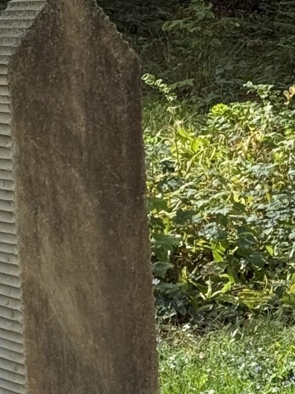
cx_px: -227
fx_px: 2354
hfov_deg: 7.0
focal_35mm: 207
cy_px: 148
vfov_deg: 9.6
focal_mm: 6.76
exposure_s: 1/1307
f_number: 1.78
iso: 100
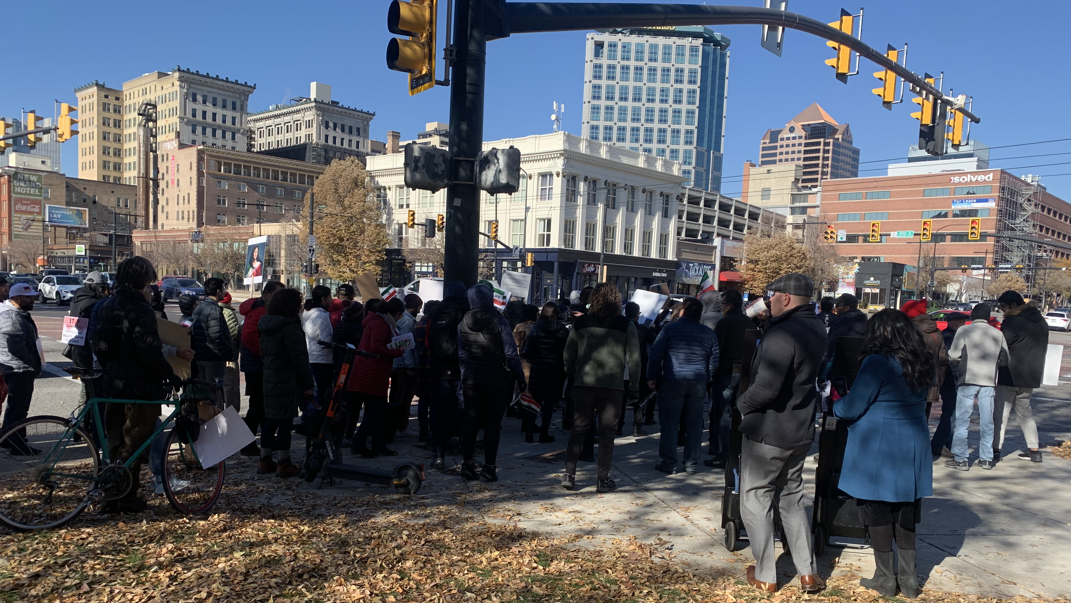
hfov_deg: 66.1
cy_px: 375
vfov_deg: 39.9
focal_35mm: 29
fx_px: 824
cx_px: 544
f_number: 1.8
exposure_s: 1/1610
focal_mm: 4.25
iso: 25
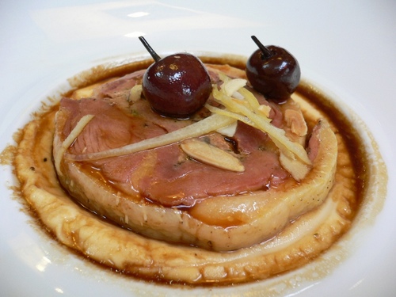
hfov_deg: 52.6
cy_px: 148
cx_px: 198
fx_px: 400
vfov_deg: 40.7
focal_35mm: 35
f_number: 2.8
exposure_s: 1/15
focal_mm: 5.8
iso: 100
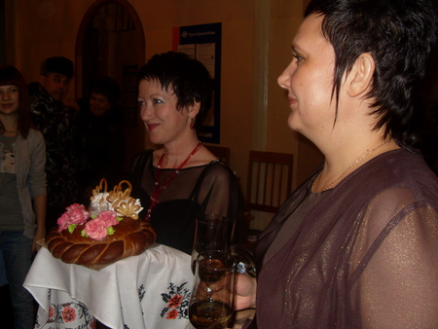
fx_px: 443
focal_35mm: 35
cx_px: 219
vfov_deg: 40.7
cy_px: 164
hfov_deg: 52.6
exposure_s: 1/45
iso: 100
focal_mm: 6.3
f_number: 2.8
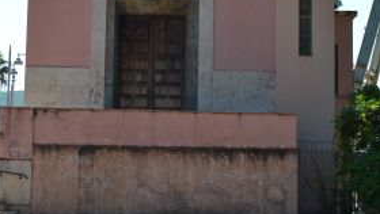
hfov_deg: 21.1
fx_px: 1018
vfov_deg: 11.8
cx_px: 178
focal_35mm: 101
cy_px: -16
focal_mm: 40
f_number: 7.1
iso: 100
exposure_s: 1/200
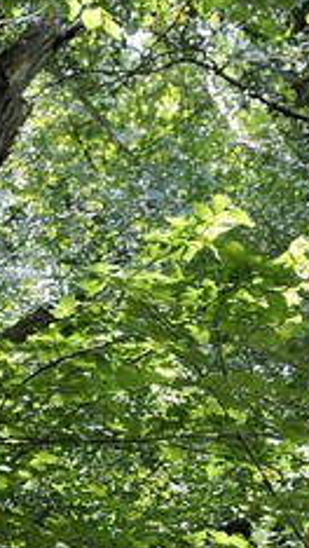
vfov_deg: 6.0
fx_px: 4680
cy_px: 1843
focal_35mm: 322
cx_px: 14
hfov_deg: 3.8
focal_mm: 45
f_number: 6.3
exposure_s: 1/160
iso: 400
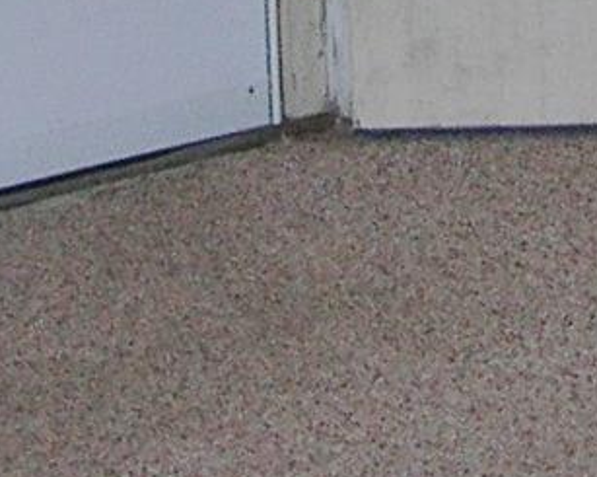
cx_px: 1338
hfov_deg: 7.0
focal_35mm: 262
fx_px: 4625
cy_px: -757
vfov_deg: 5.6
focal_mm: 6
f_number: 2.7
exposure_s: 1/60.1
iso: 50
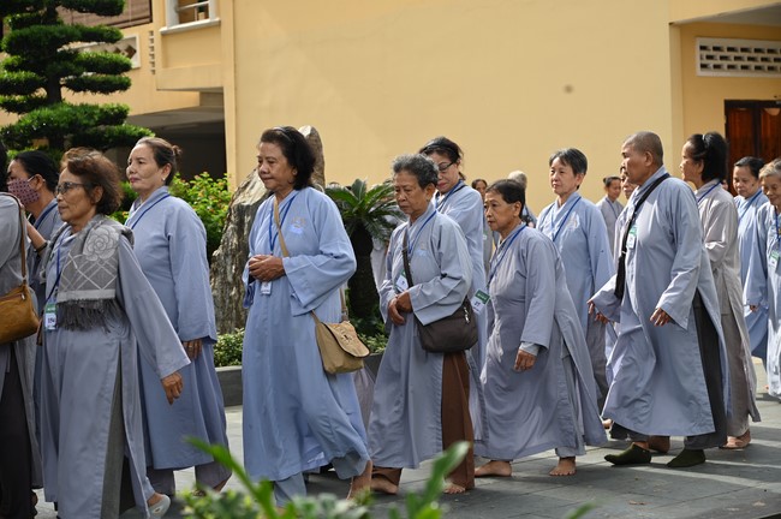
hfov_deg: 27.0
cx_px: 390
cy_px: 260
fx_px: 1625
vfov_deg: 18.1
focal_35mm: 75
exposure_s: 1/250
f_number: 5.6
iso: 200
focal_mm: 75
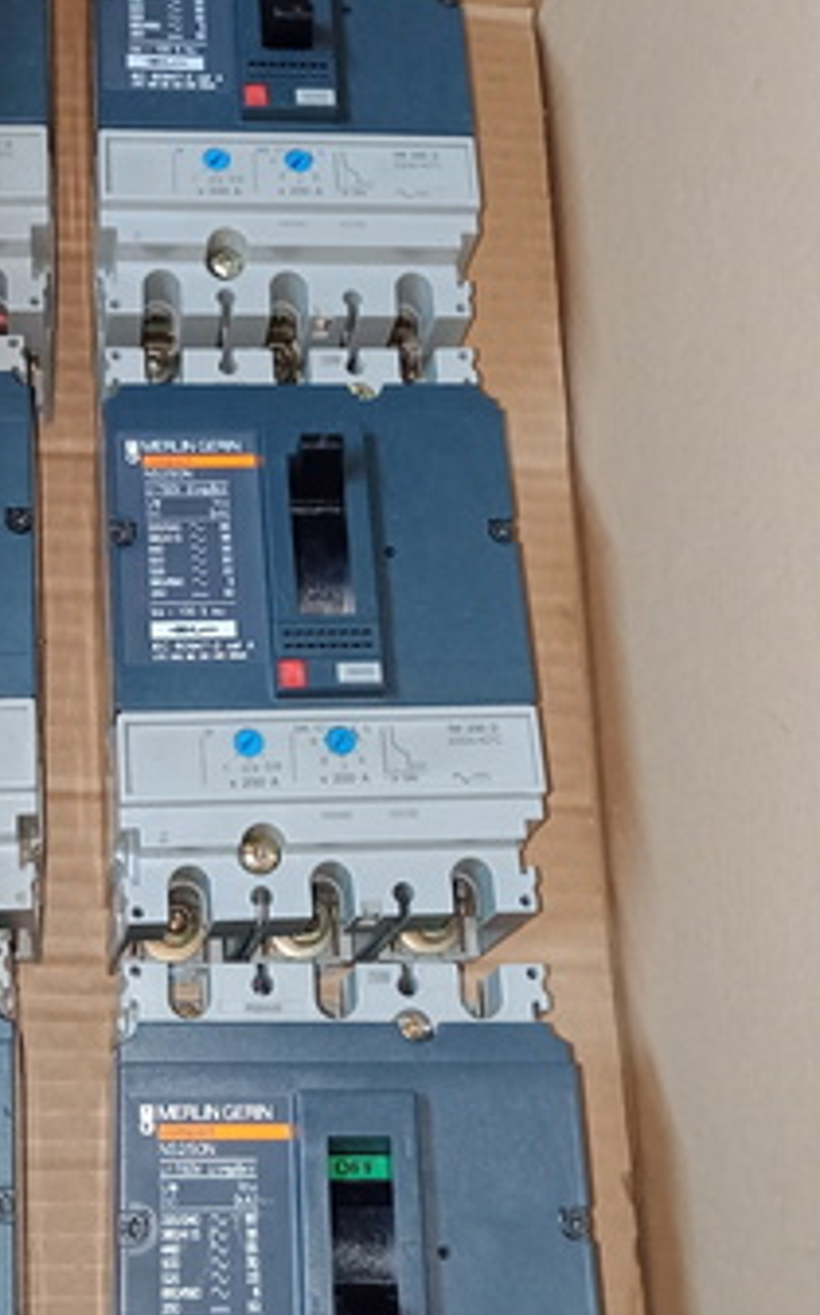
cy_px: 636
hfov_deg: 23.2
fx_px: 1971
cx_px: 191
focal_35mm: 55
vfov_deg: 36.9
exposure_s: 1/25
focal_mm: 3.37
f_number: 2.2
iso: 1413
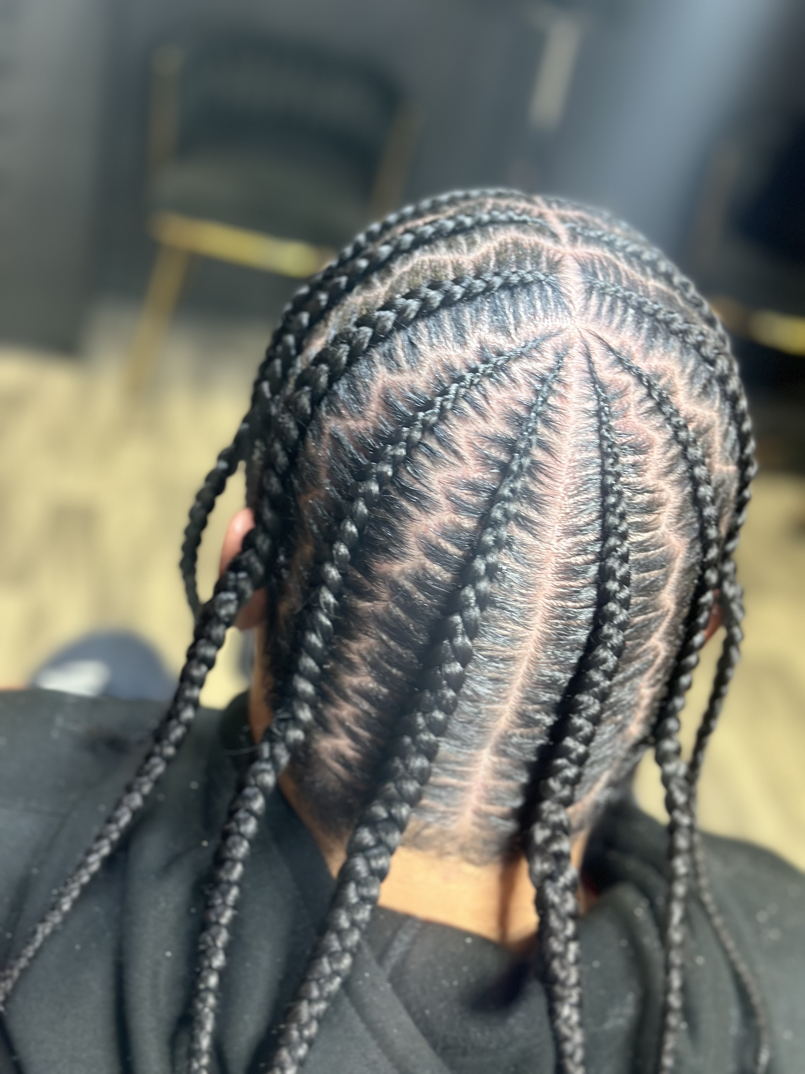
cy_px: 537
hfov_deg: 30.3
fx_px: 1488
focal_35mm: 48
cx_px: 402
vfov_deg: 39.7
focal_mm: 6.86
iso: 160
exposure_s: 1/60
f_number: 1.78
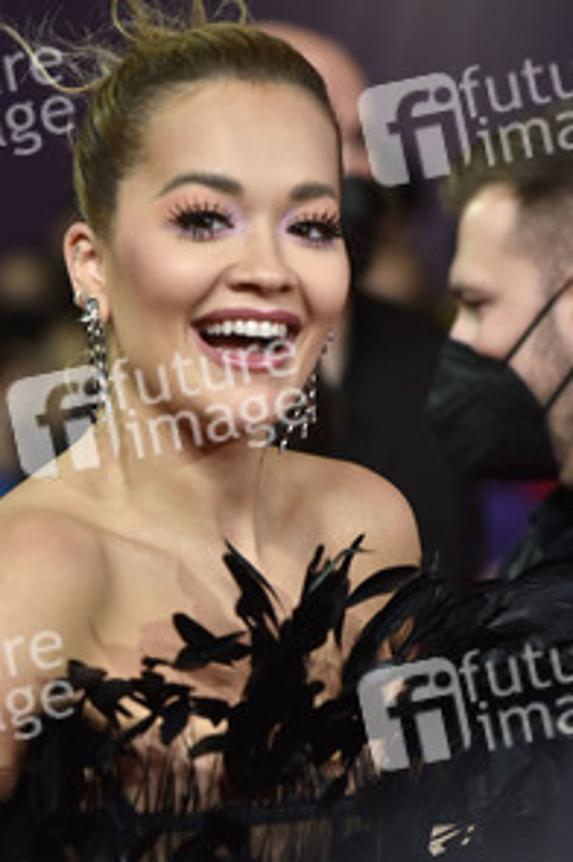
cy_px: 555
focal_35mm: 271
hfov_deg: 5.1
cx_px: 243
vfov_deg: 7.6
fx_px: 6485
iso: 2000
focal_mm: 200
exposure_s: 1/200
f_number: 5.6
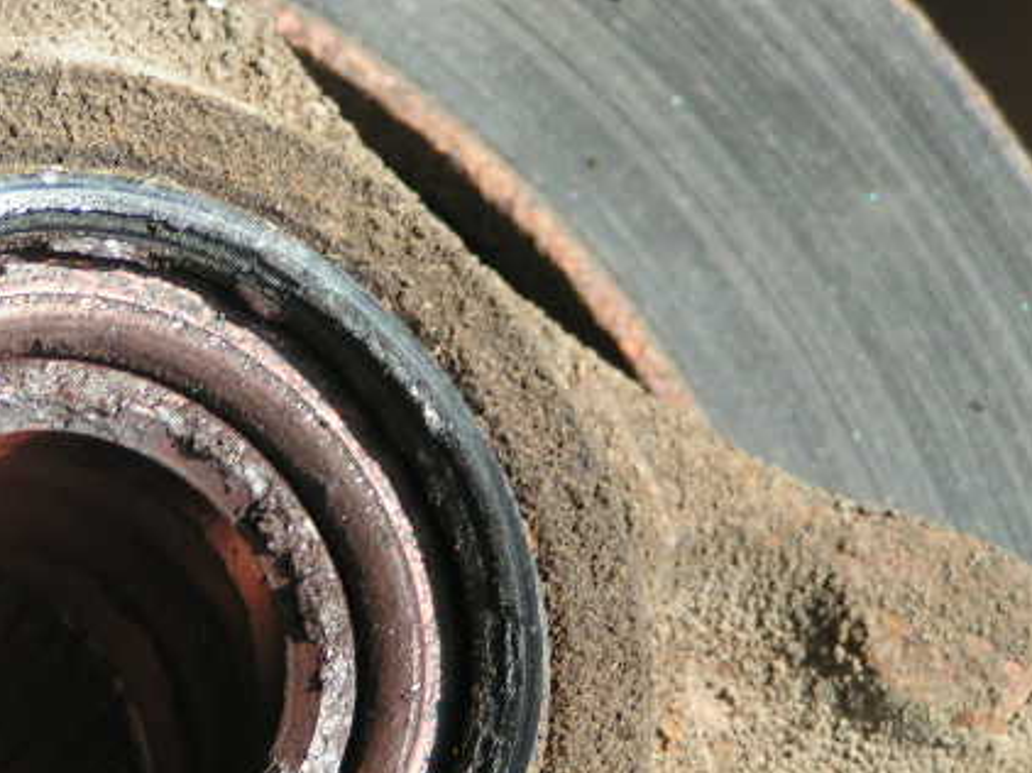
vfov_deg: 5.7
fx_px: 7777
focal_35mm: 261
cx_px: 264
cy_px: 467
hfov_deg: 7.6
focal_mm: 26.3
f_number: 3.5
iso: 50
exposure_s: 1/200
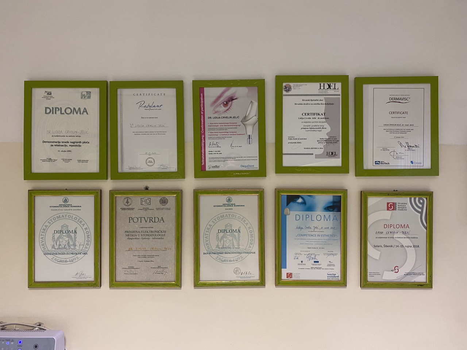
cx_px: 234
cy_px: 175
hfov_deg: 67.3
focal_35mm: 26
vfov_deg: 53.1
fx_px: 351
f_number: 1.8
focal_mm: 4.25
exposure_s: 1/50
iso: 125
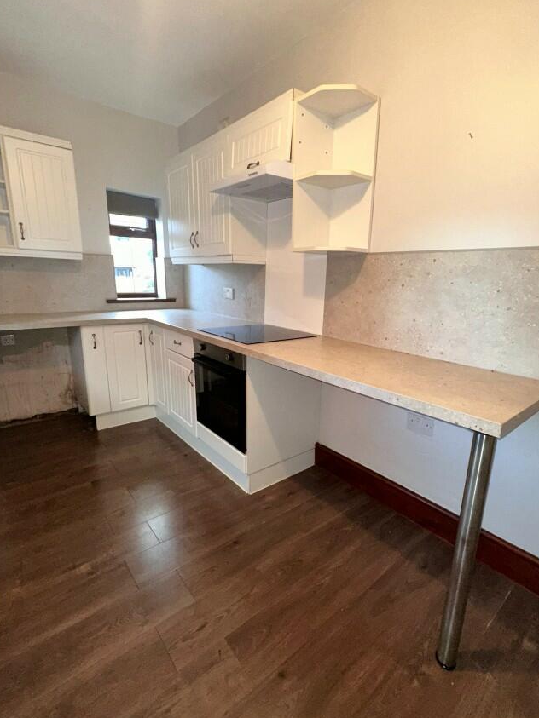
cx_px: 293
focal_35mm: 17
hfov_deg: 74.6
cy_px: 360
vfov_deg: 91.0
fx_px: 353
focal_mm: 2.22
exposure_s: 1/33
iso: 250
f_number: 2.2
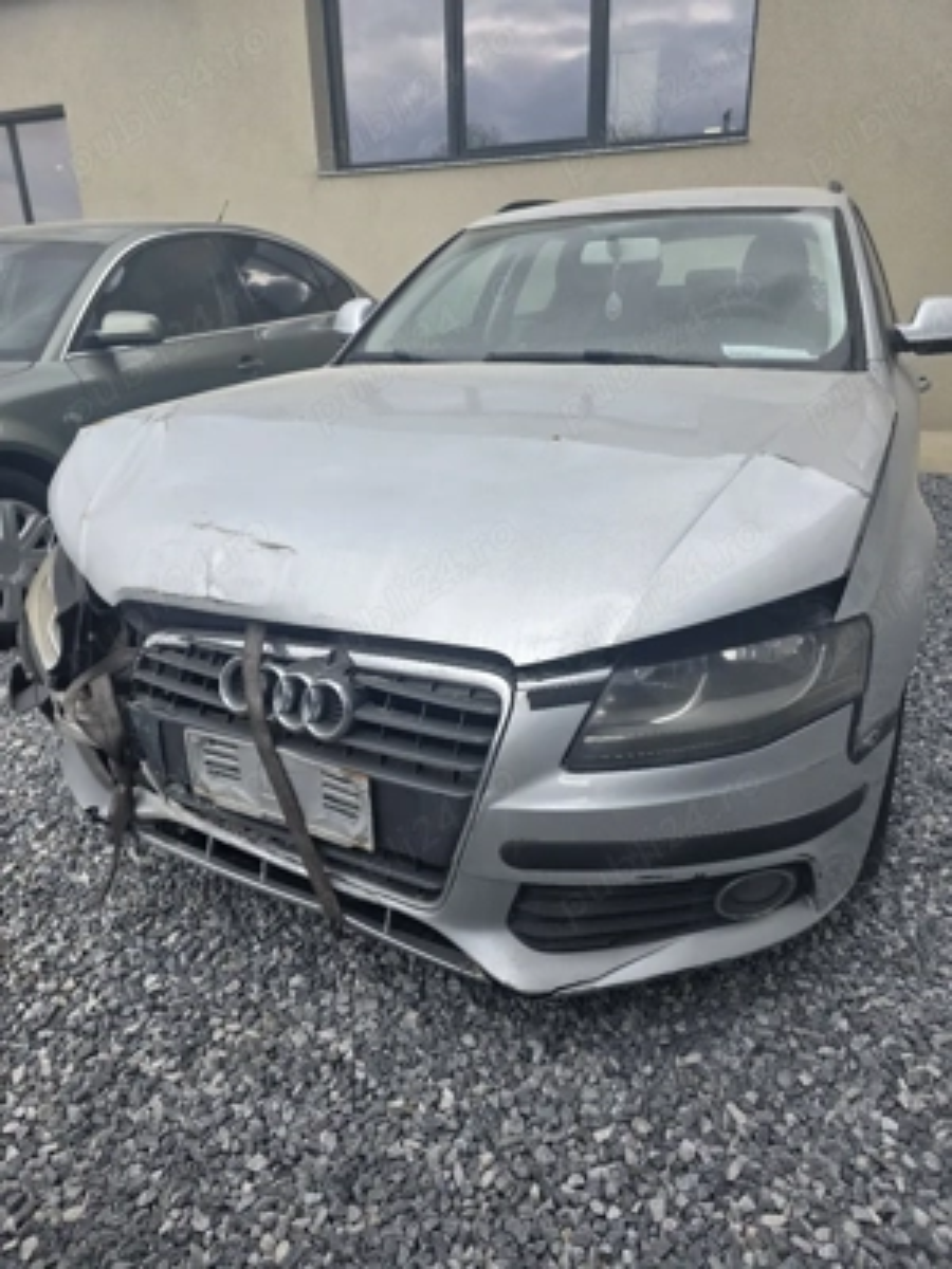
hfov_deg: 58.9
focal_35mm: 23
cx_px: 476
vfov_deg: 73.9
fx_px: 843
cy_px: 634
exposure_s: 1/370
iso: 25
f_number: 1.7
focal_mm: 6.3
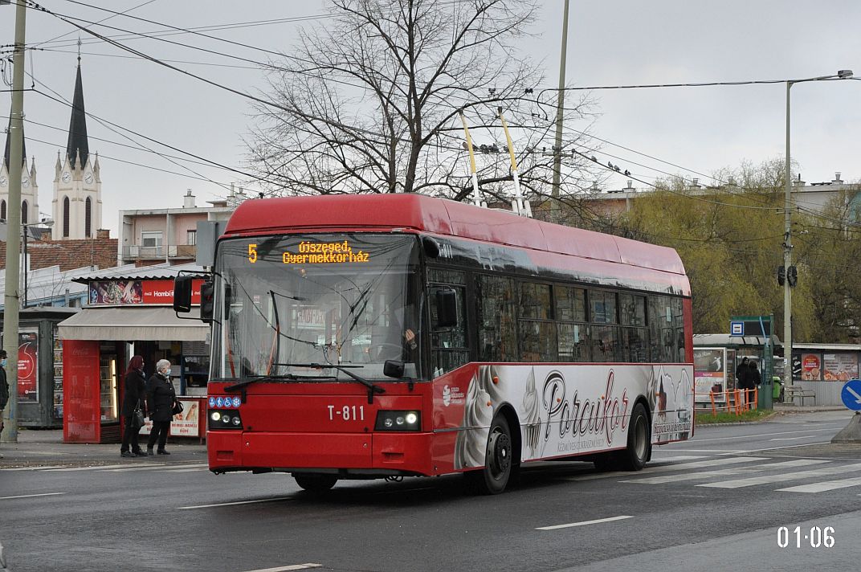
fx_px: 1720
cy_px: 286
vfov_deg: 18.9
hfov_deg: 28.1
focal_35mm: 72
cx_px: 430
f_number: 4.8
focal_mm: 48
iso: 800
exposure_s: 1/1000
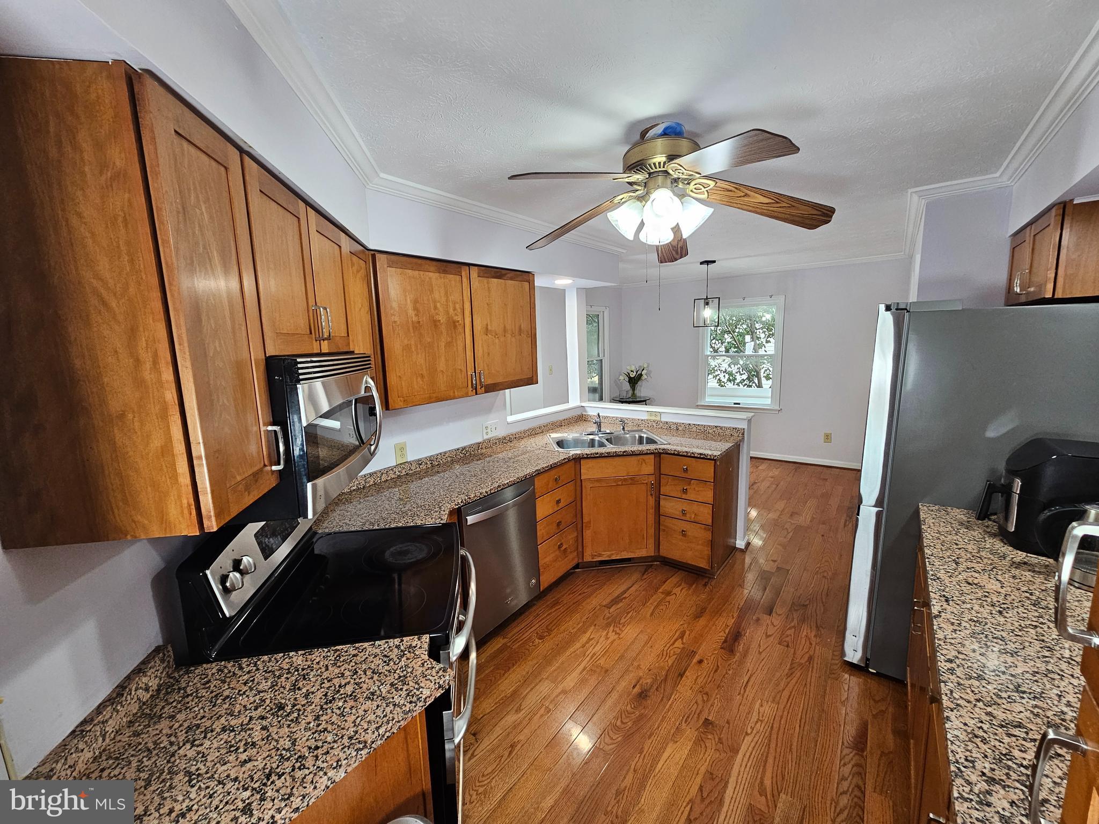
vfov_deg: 89.9
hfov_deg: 106.2
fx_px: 413
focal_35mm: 13
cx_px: 550
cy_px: 412
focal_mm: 2.2
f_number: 2.2
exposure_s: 1/60
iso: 200
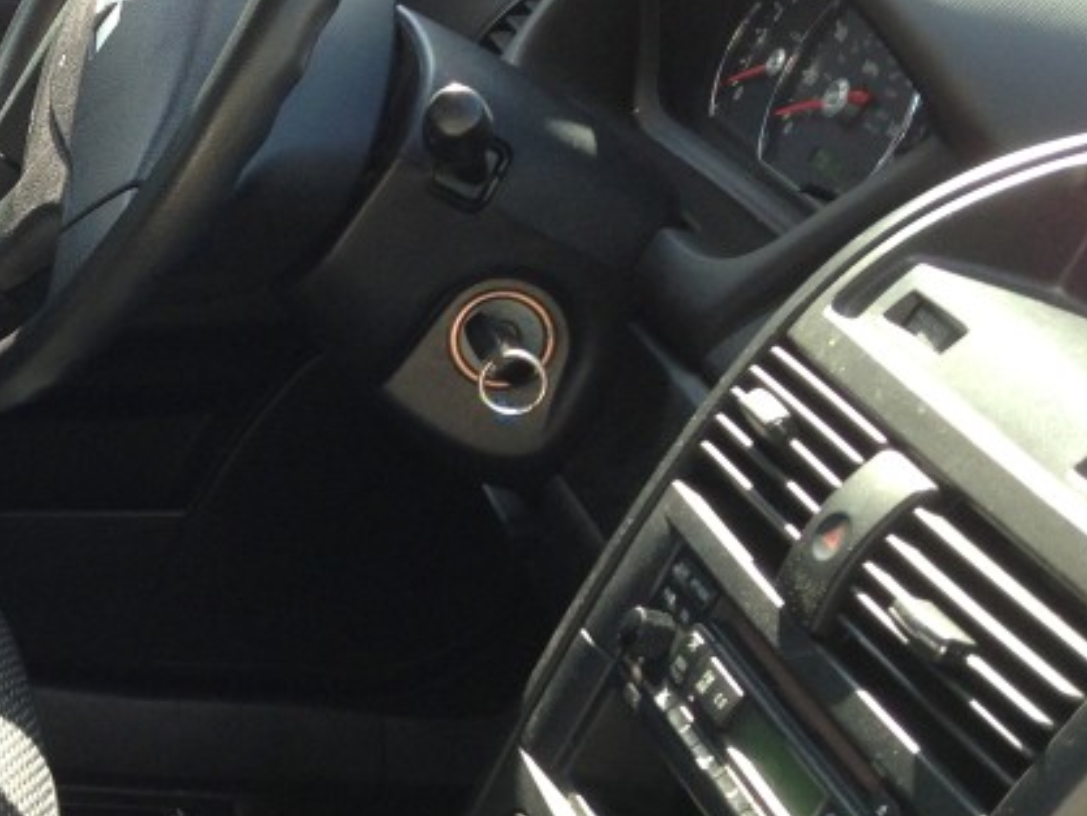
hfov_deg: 22.2
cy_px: 555
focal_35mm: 81
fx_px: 2544
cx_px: -237
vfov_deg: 18.2
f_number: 2.4
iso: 50
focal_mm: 4.13
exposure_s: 1/120
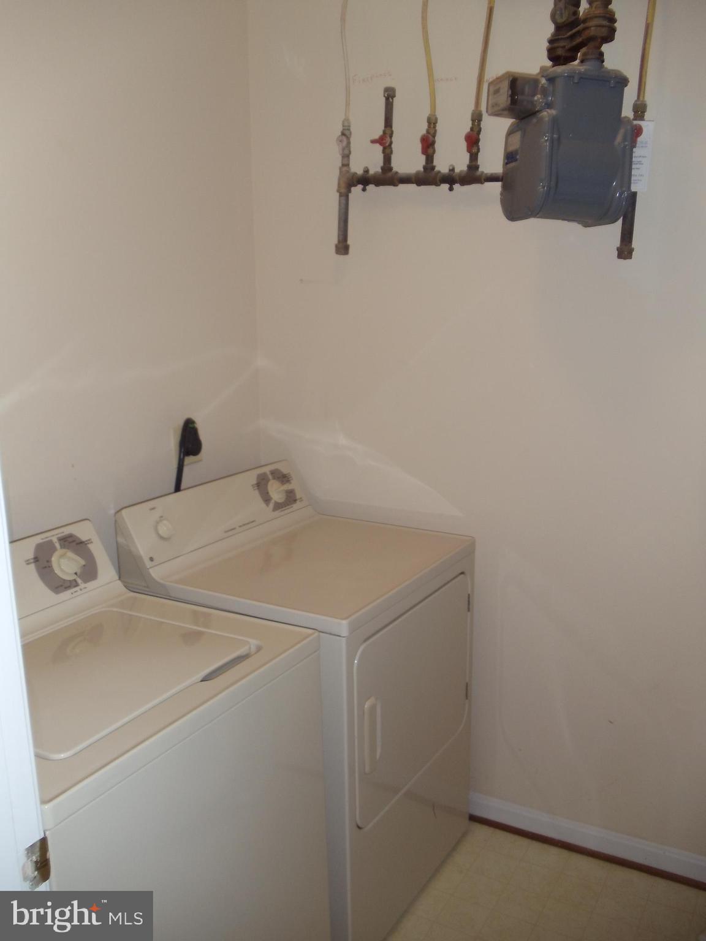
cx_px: 353
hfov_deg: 32.9
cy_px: 470
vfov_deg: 42.9
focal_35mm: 44
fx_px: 1197
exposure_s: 1/30
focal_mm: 6
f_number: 3.5
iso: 80
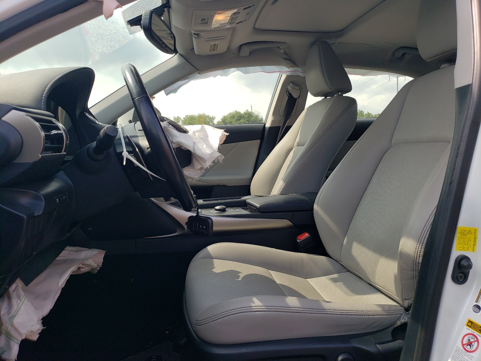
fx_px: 361
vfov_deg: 53.1
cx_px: 240
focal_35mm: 26
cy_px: 180
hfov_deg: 67.3
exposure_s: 1/1429
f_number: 1.5
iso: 50
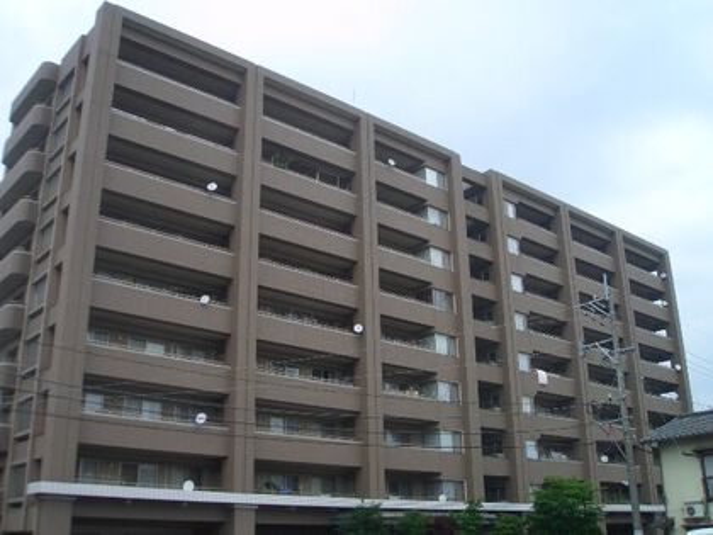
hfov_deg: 51.4
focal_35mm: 36
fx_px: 742
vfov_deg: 39.7
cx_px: 356
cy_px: 268
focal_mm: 4.8
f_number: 4
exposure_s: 1/250
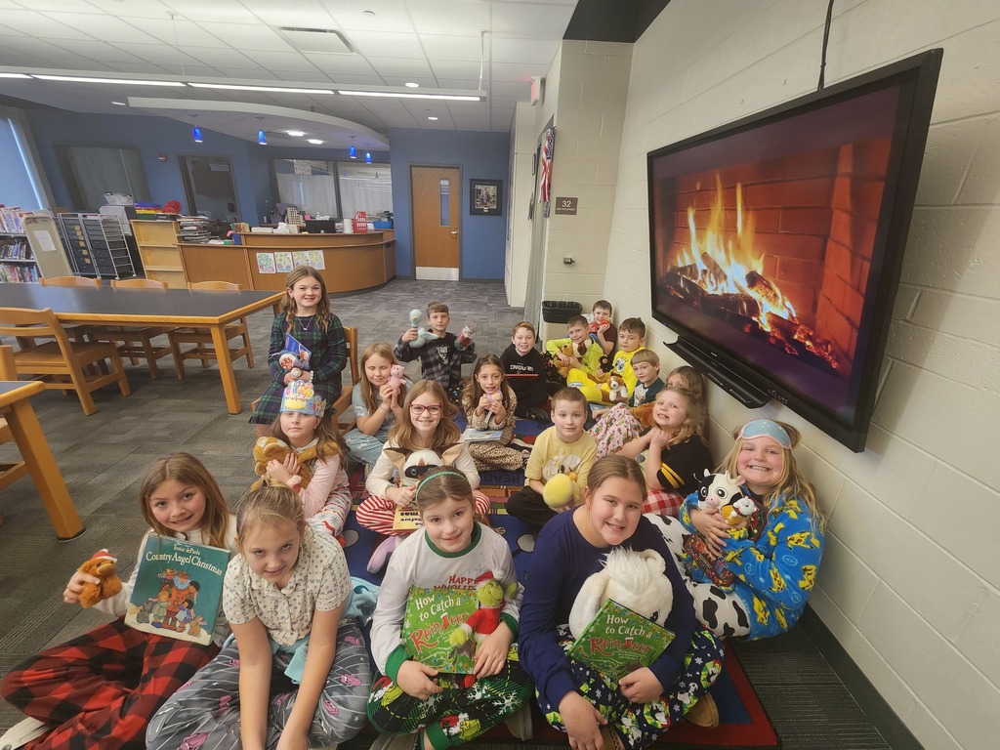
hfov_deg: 106.2
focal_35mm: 13
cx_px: 500
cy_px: 375
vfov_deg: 89.9
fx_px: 376
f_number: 2.2
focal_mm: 2.2
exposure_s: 1/60
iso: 400
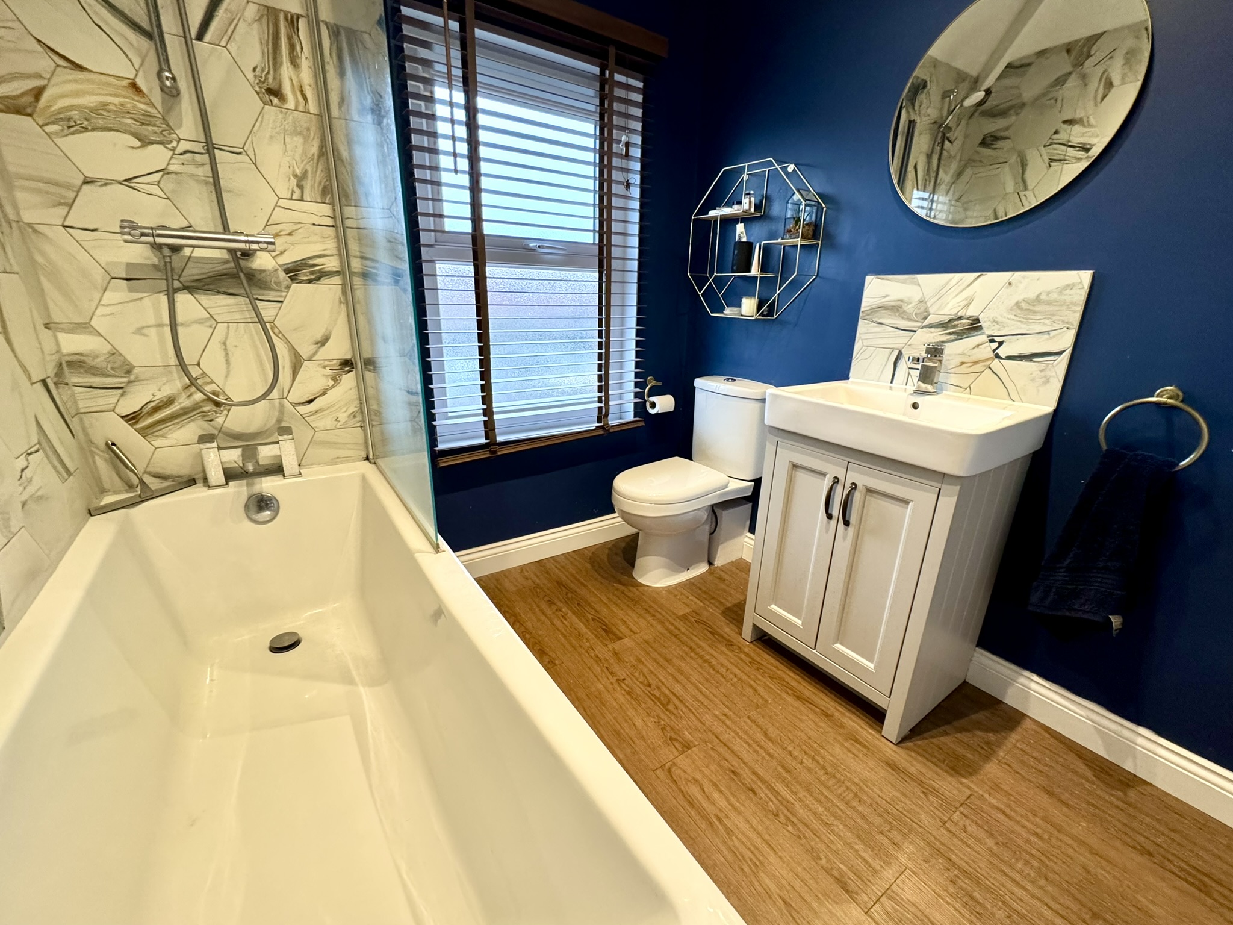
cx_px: 616
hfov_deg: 102.1
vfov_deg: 85.7
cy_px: 462
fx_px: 499
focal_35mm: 14
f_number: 2.2
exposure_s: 1/100
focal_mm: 2.22
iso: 320
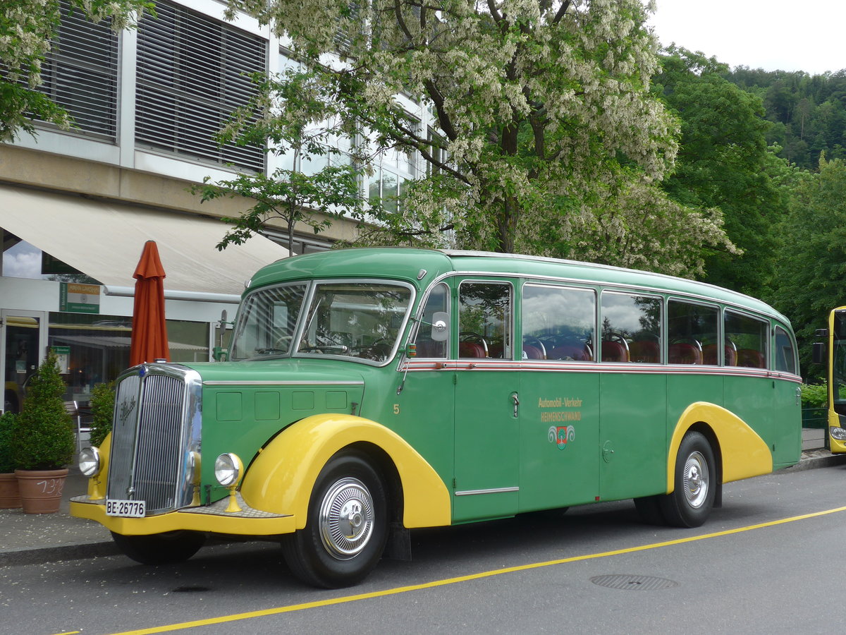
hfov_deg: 34.9
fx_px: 1344
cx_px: 423
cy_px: 318
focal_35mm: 55
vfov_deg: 26.6
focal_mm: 11.3
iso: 80
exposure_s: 1/500
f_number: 3.4
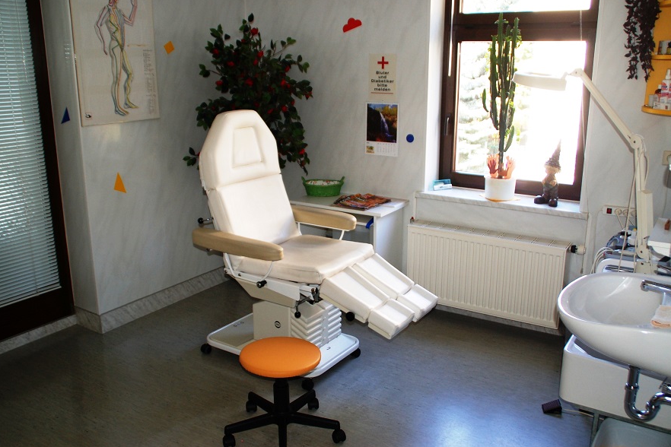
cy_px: 222
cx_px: 332
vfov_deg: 38.9
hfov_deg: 55.8
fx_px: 634
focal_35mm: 34
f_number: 3.8
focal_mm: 22
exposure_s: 1/60
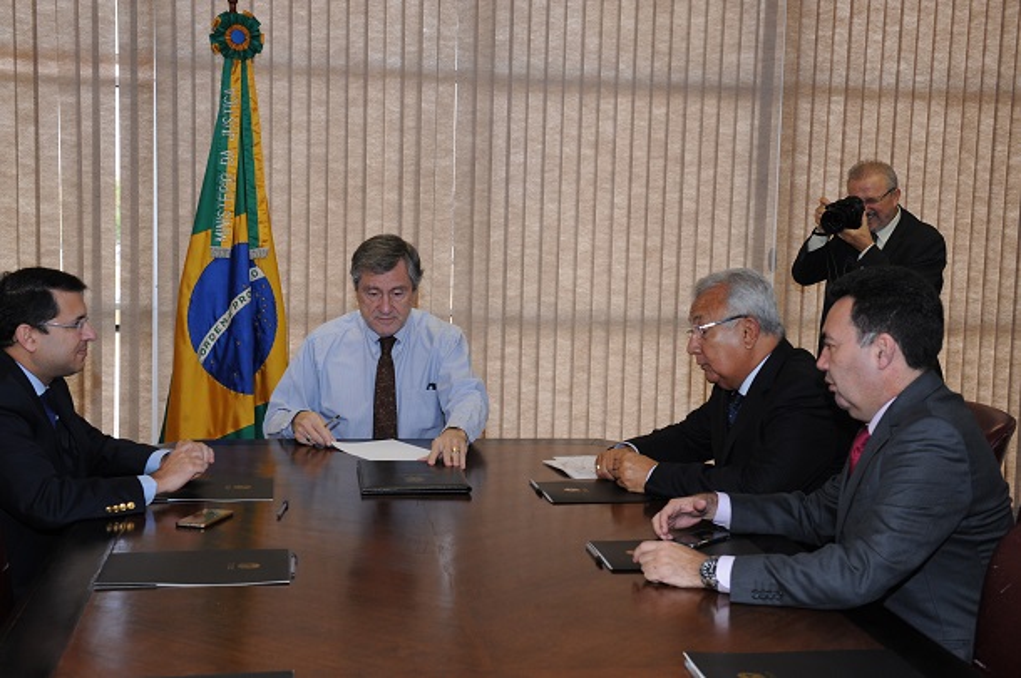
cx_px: 510
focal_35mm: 50
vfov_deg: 26.9
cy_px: 339
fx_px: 1416
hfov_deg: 39.6
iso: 1250
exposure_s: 1/125
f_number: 7.1
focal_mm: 50
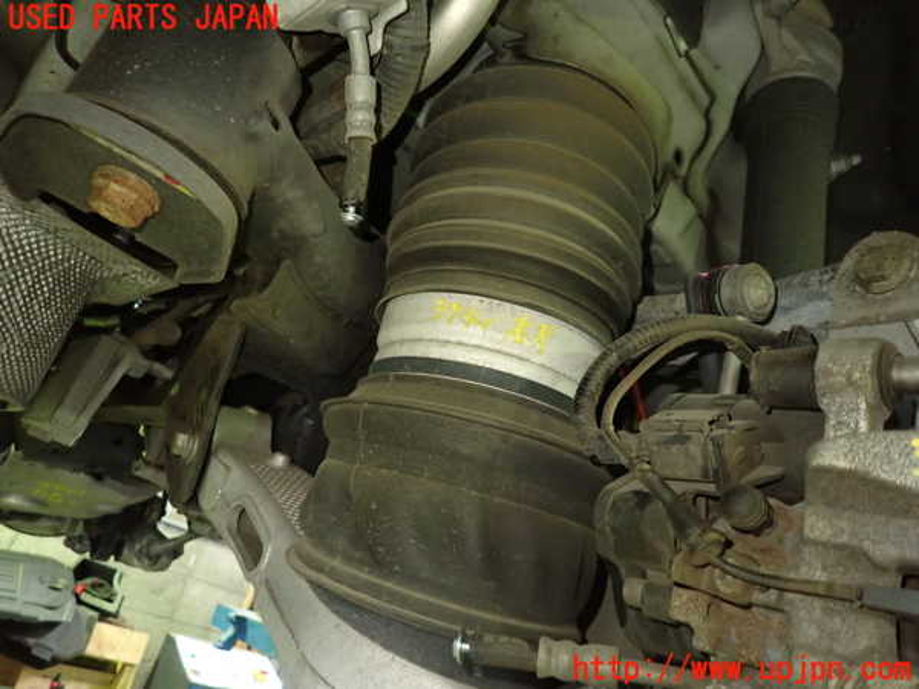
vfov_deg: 54.9
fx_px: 664
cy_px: 344
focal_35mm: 25
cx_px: 460
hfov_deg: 69.4
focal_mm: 4.5
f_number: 2
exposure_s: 1/30
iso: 800
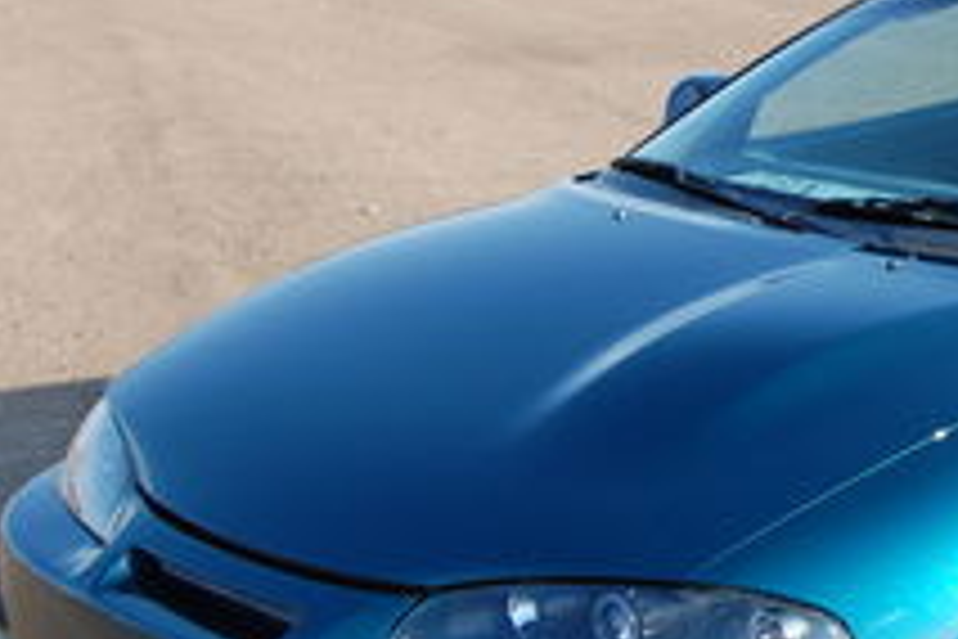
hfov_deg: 19.7
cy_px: 284
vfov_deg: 13.8
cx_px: 1075
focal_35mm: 99
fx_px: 2634
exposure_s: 1/200
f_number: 7.1
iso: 200
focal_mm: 22
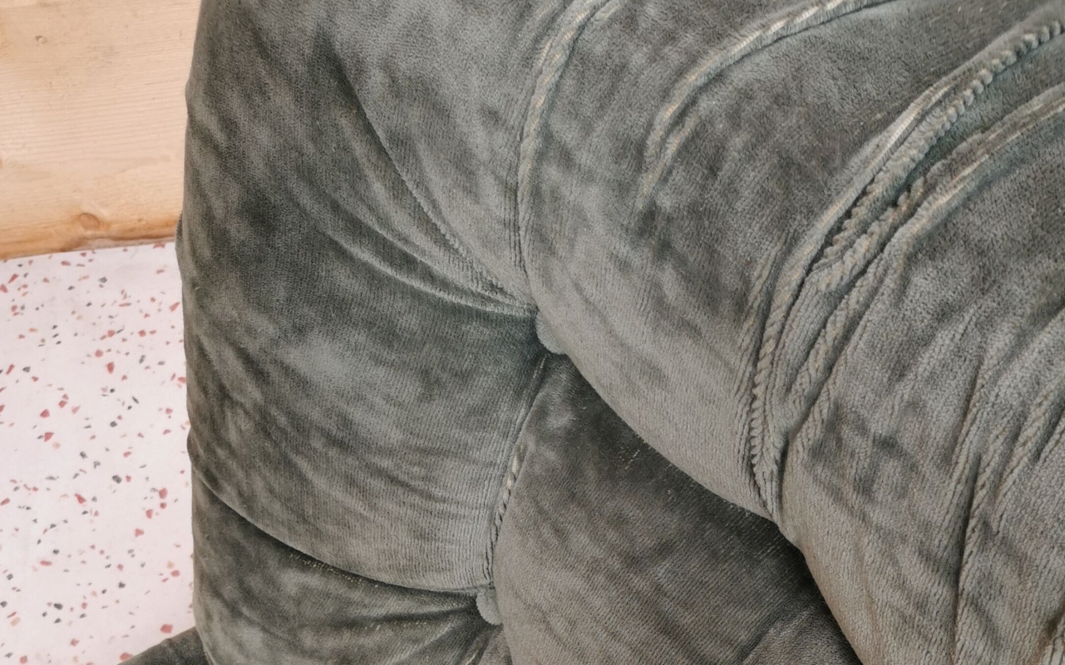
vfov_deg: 23.7
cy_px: 860
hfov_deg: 41.7
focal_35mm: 48
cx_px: 612
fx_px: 1393
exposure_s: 1/108
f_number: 1.8
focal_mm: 5.58
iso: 50
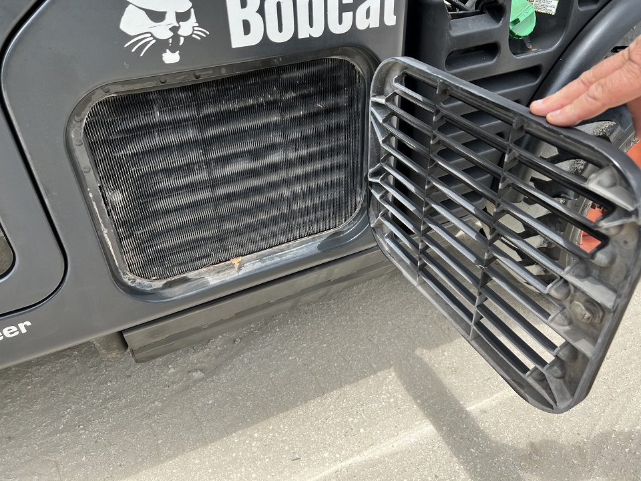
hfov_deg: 67.3
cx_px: 320
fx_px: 481
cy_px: 240
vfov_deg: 53.1
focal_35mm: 26
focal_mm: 5.7
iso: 50
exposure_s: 1/853
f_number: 1.5
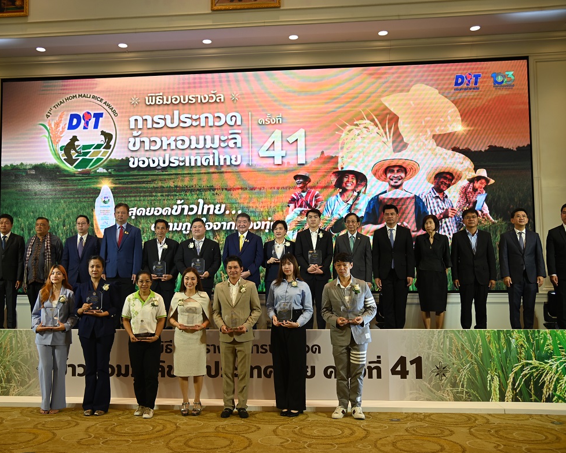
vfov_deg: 41.2
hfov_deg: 50.1
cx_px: 241
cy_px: 233
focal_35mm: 36
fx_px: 603
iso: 450
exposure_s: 1/125
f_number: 4
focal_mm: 31
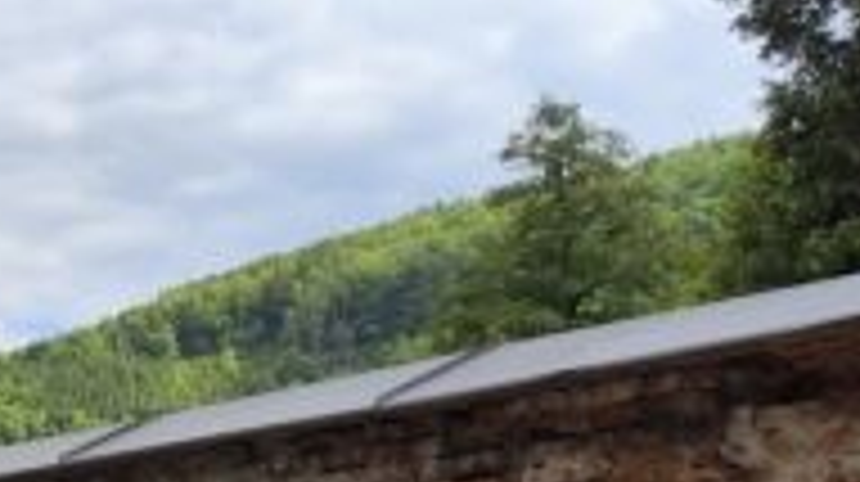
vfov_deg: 11.7
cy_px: 572
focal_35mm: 101
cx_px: -720
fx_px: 2301
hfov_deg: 17.1
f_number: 1.65
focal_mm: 6.19
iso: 50
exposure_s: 1/1173
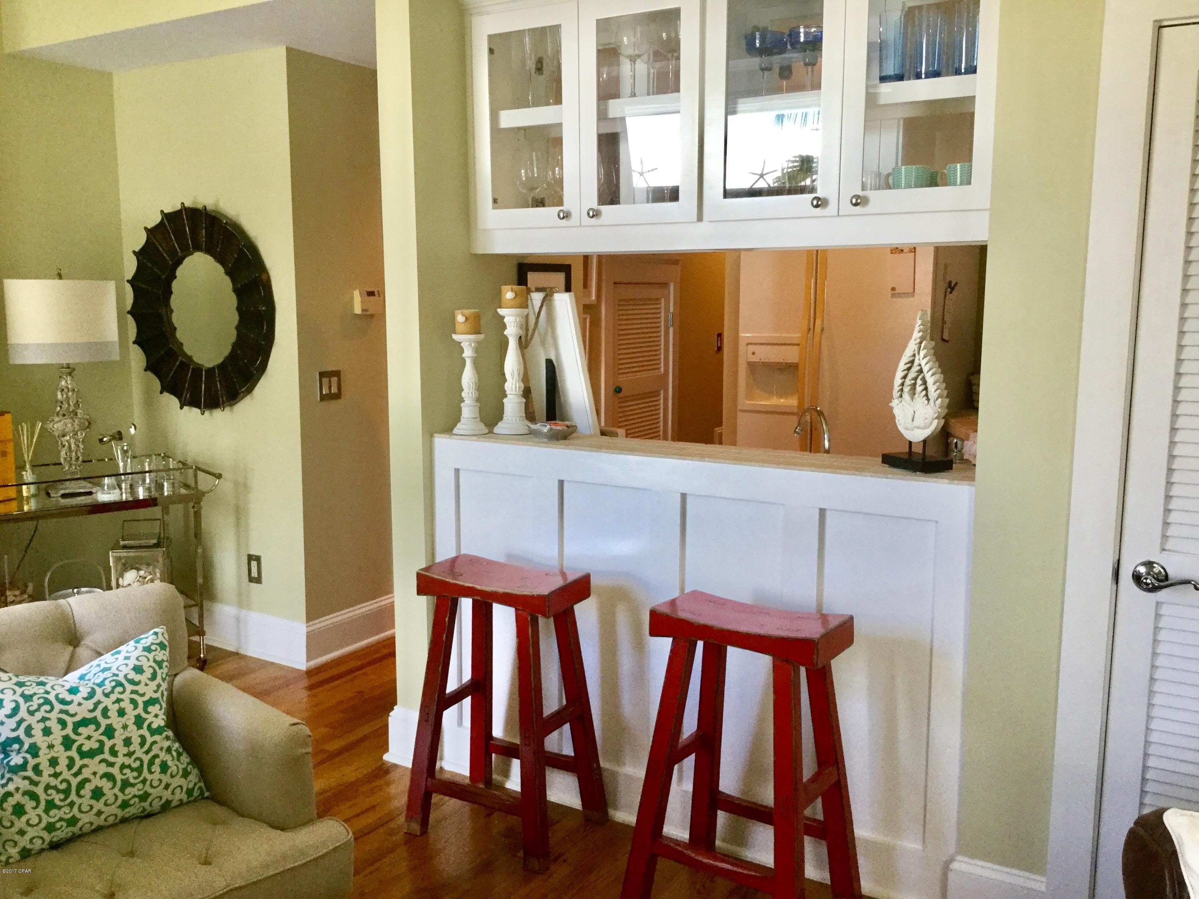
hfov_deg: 58.4
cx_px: 600
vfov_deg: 45.4
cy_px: 450
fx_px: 1074
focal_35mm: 31
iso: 50
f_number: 2.4
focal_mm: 3.3
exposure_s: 1/30
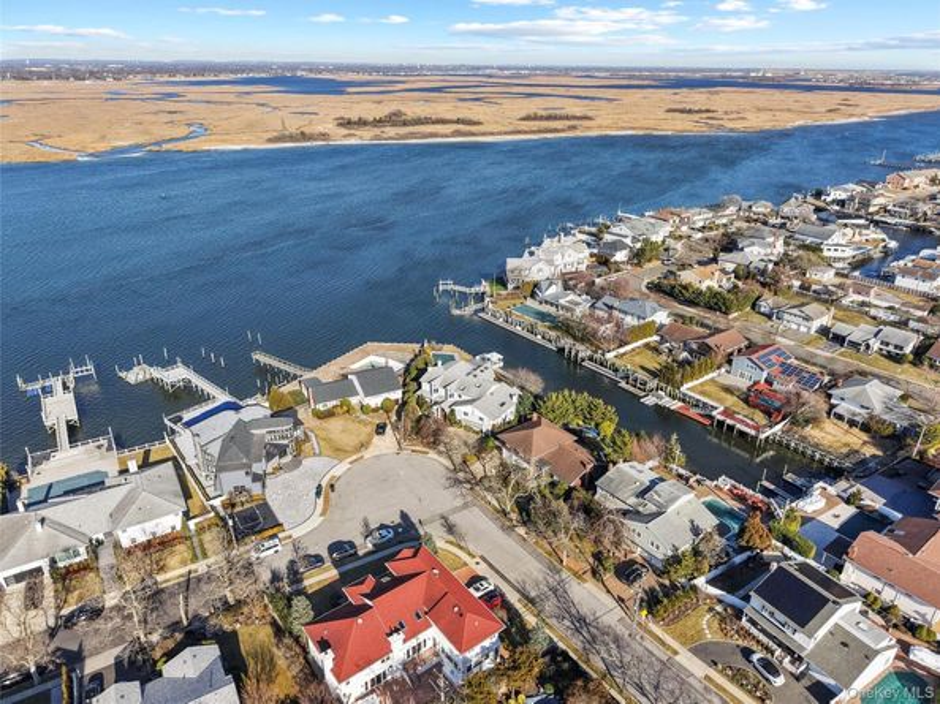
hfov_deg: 71.6
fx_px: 651
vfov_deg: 56.8
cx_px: 470
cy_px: 352
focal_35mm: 24
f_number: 1.8
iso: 170
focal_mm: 8.67
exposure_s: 1/2500
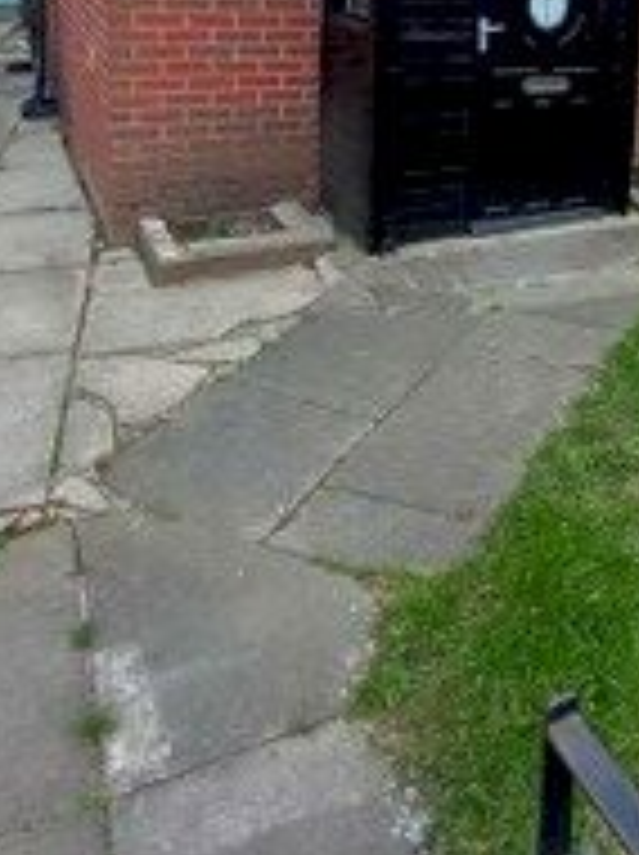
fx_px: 888
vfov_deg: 46.8
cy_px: 101
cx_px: 572
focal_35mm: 36
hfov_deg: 37.1
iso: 100
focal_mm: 1.13
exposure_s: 1/100
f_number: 2.2
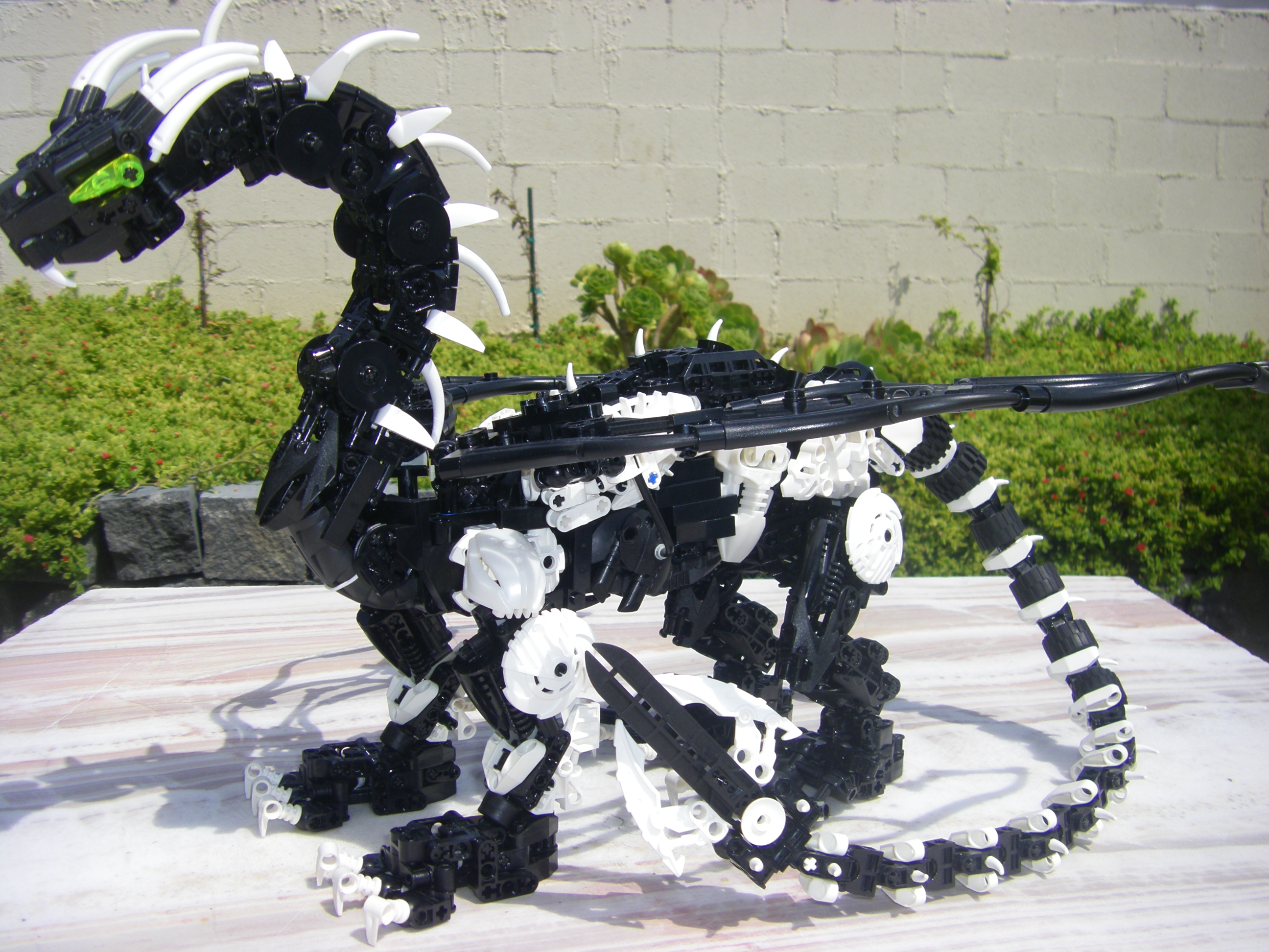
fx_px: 1393
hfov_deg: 49.0
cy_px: 476
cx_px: 634
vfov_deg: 37.7
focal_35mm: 38
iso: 64
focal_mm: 6.3
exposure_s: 1/250
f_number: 7
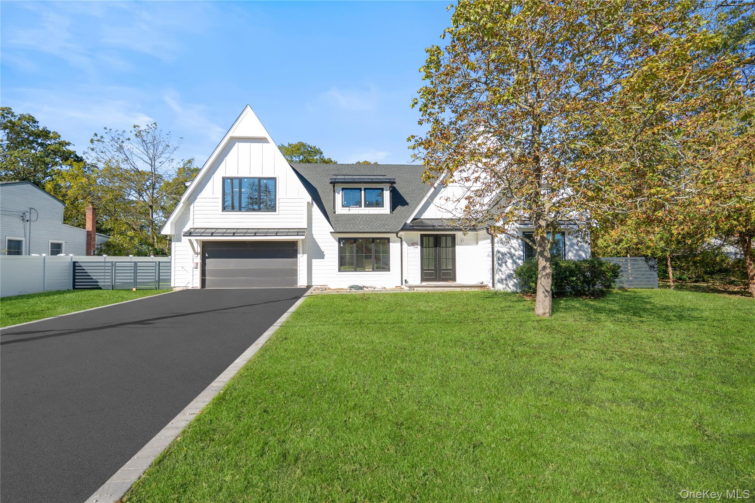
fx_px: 336
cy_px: 252
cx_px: 378
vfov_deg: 73.7
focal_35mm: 16
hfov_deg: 96.7
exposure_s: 1/200
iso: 80
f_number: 5.6
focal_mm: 16
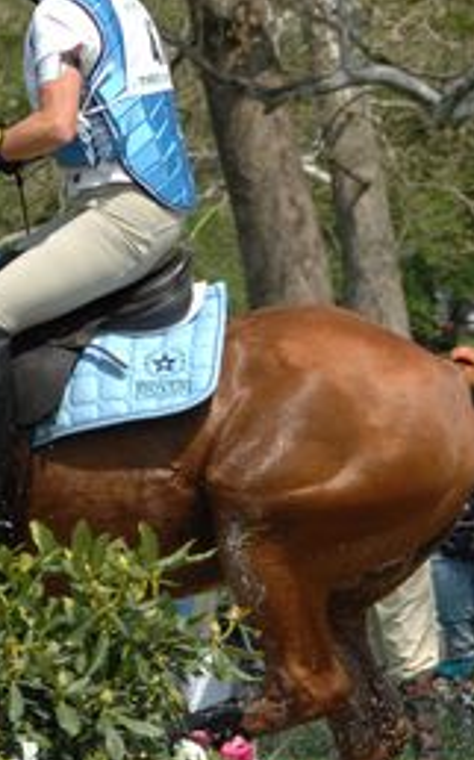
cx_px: -112
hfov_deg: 4.2
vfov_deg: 6.8
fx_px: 6435
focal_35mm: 311
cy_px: 337
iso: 500
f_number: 7.6
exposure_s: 1/1000
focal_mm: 82
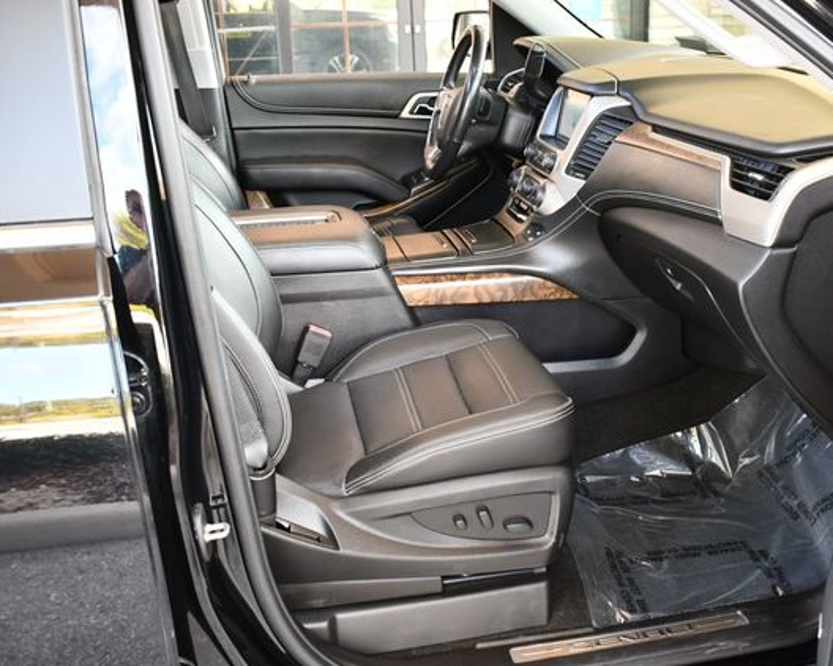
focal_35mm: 41
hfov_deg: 44.6
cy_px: 333
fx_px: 1010
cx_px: 502
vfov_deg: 36.5
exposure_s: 1/125
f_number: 3.5
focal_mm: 18
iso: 900
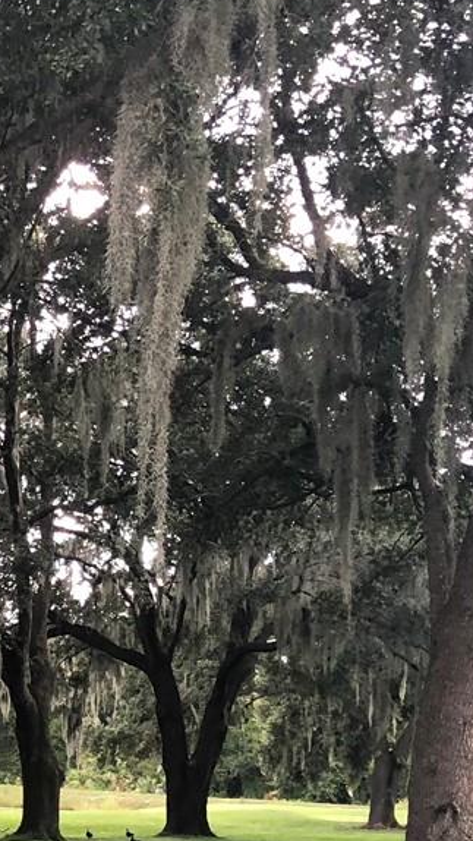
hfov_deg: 13.1
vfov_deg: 24.5
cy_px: 716
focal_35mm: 85
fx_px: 1895
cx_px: -319
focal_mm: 4
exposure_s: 1/30
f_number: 1.8
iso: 25
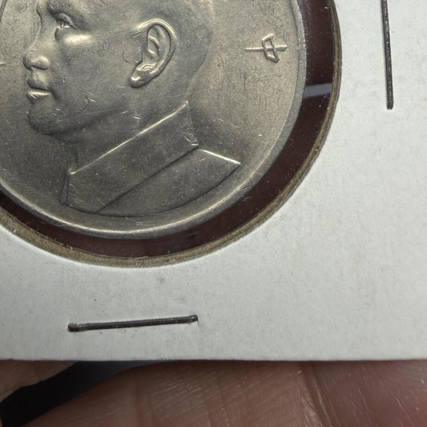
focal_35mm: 45
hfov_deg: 36.9
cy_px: 71
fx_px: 628
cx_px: 123
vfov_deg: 36.0
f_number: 2.2
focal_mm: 2.22
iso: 40
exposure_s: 1/312
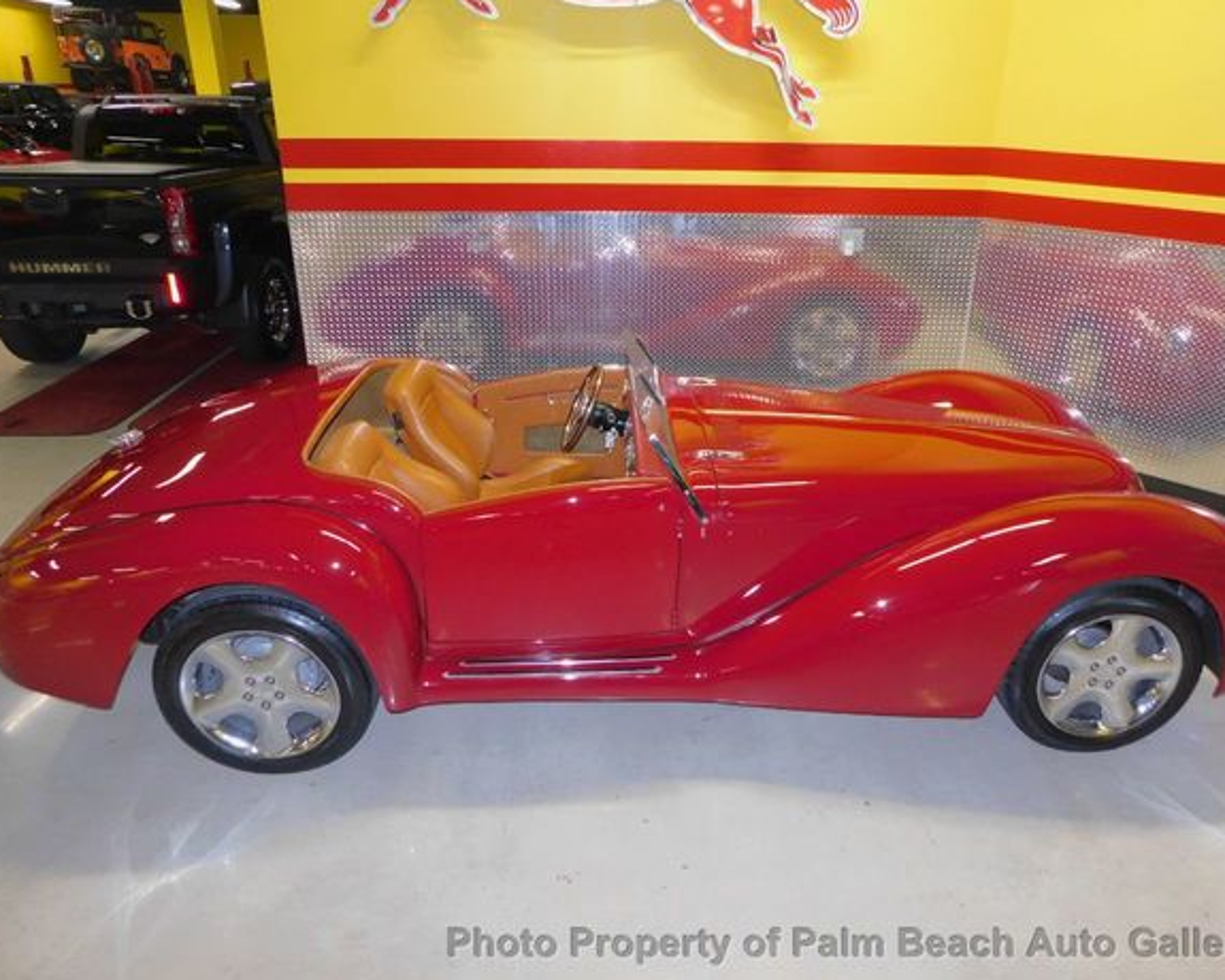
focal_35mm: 25
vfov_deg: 56.8
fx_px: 906
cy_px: 477
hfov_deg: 68.0
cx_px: 650
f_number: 3
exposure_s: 1/30
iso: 280
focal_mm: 4
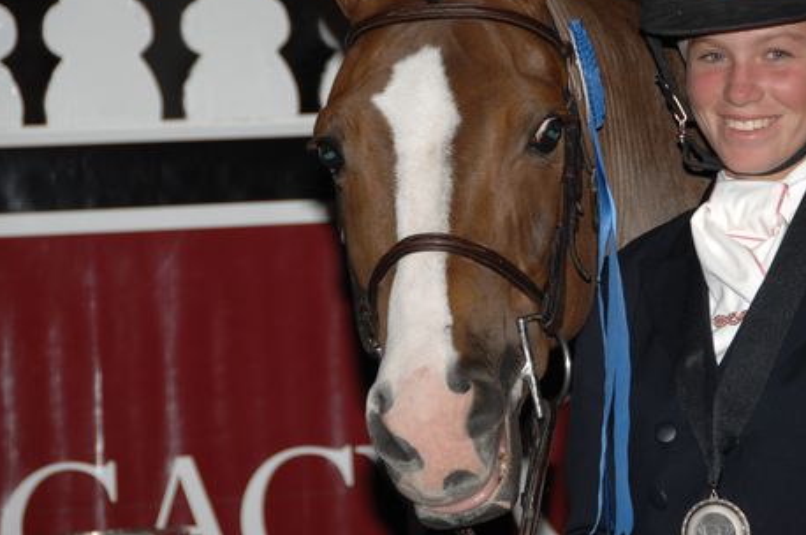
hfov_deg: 8.8
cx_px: 528
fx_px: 5254
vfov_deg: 5.8
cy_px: 207
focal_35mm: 235
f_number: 5.3
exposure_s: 1/125
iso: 100
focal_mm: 112
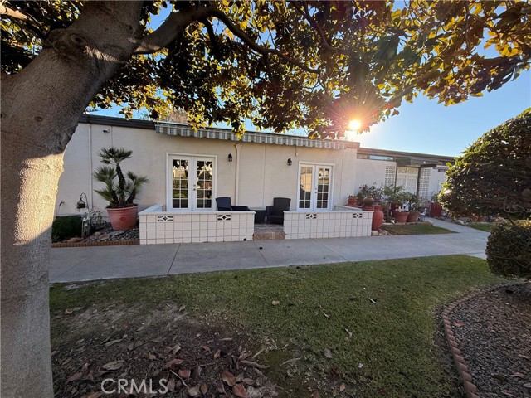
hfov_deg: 102.1
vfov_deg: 85.7
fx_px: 215
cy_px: 199
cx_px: 266
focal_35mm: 14
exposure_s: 1/518
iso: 64
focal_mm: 2.22
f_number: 2.2
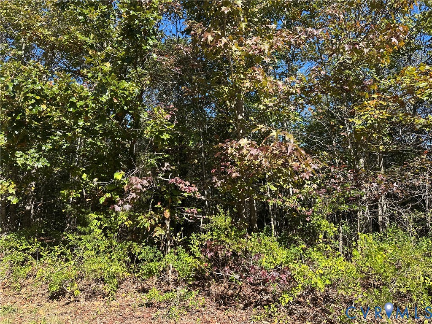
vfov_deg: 56.8
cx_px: 216
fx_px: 300
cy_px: 162
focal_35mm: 24
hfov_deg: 71.6
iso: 80
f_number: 1.78
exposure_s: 1/1393
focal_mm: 6.86
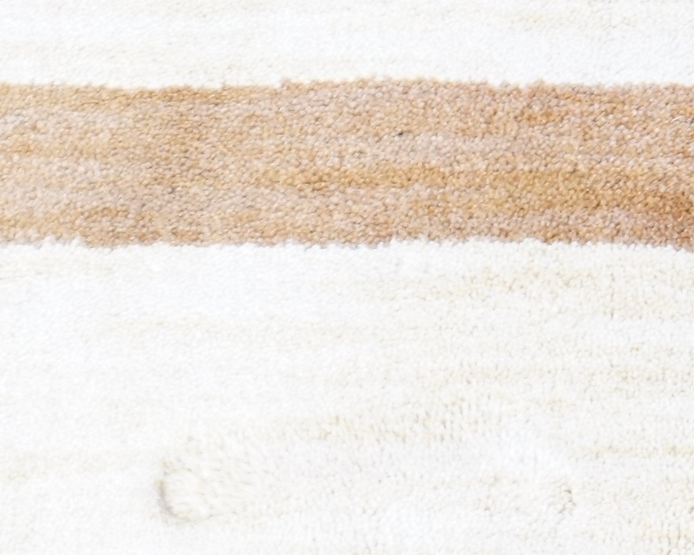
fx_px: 4546
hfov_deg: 8.7
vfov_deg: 7.0
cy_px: 425
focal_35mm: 221
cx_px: 200
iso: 3200
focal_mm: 55
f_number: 5.6
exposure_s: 1/50
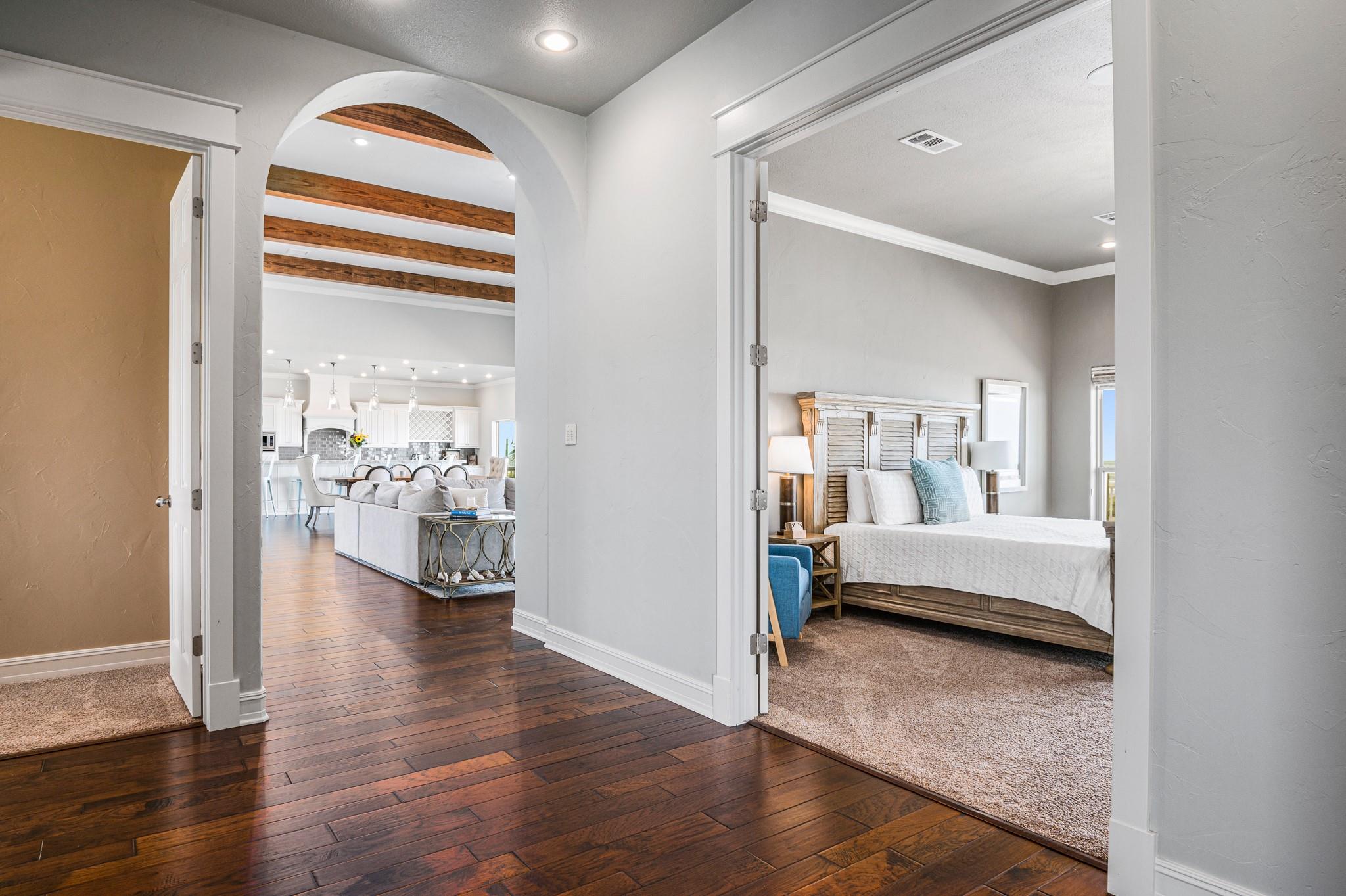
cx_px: 673
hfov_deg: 84.0
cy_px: 448
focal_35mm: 20
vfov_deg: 61.9
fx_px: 747
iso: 640
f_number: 8
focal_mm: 20
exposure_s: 1/6
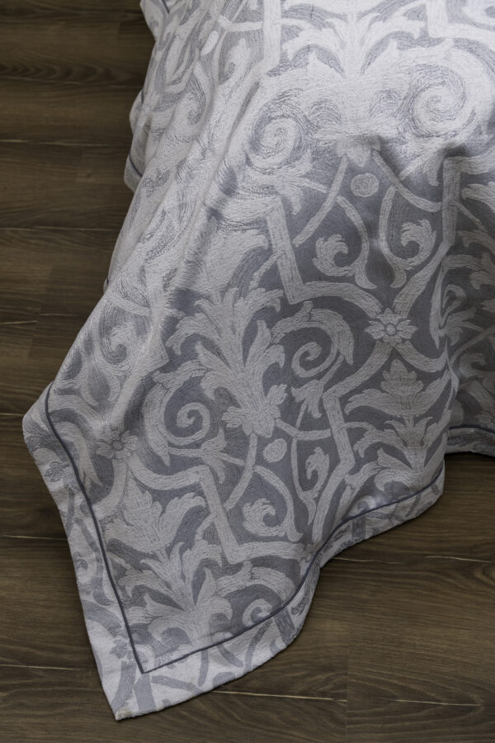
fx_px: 1072
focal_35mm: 52
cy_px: 372
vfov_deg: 38.2
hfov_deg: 26.0
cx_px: 248
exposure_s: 1/80
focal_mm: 52
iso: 100
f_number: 6.3
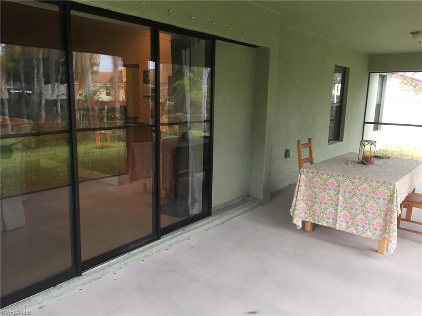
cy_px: 158
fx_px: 354
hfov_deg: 61.7
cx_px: 211
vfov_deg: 48.2
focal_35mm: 29
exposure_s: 1/30
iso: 80
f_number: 2.2
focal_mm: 4.15
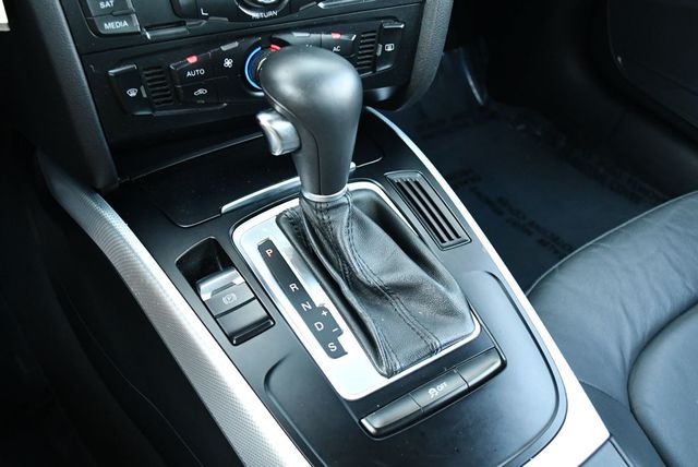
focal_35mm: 36
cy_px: 234
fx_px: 699
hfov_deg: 53.1
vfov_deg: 36.9
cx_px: 349
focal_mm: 18
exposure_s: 1/125
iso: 2000
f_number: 3.5
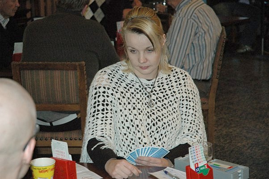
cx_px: 134
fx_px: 784
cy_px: 90
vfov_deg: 13.0
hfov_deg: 19.5
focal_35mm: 105
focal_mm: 70
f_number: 5
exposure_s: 1/60
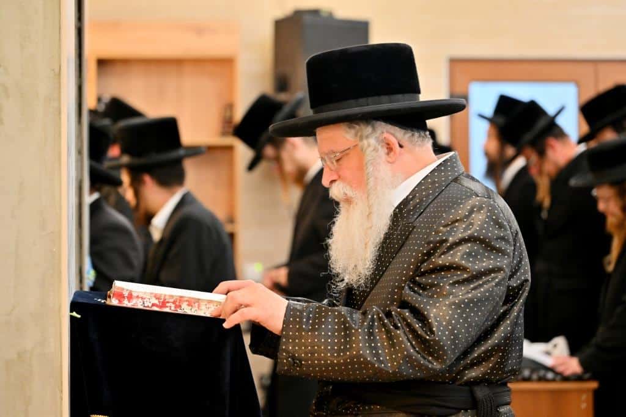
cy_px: 208
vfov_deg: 11.4
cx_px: 313
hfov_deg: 17.1
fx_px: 2087
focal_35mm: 120
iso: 1000
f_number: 4
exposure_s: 1/160
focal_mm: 120
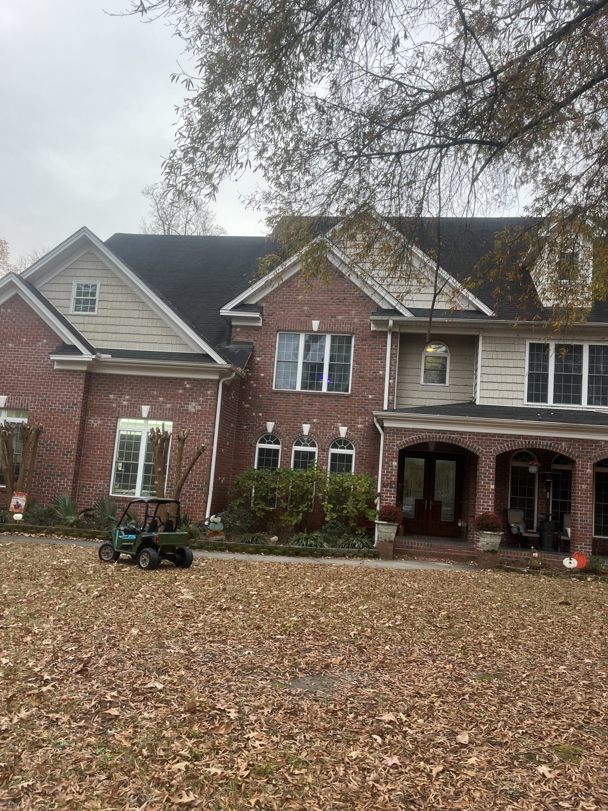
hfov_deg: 53.1
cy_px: 406
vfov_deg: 67.3
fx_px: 609
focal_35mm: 26
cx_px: 304
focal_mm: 5.1
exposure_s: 1/121
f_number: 1.6
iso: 64
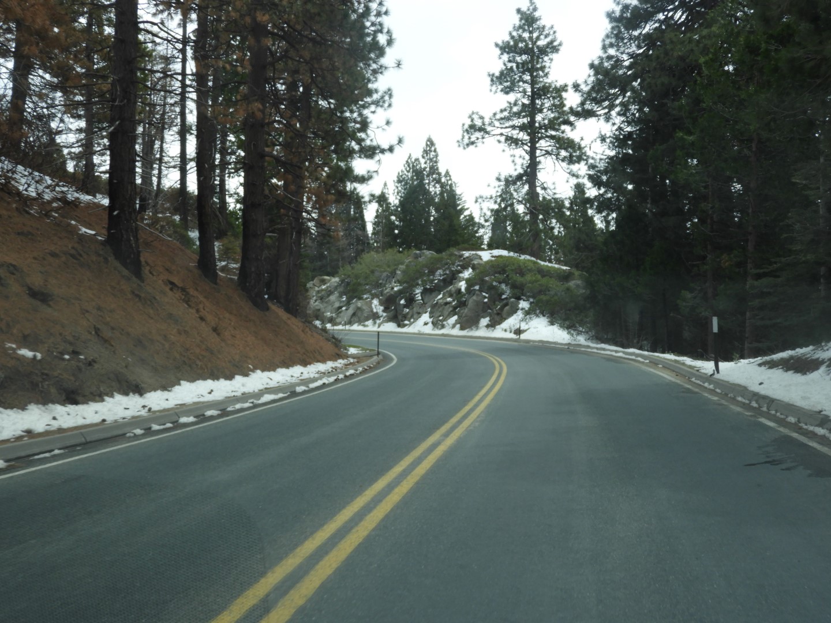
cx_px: 416
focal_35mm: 45
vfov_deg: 32.2
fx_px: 1080
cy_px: 312
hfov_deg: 42.1
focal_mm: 8.1
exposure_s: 1/500
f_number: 4
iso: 100
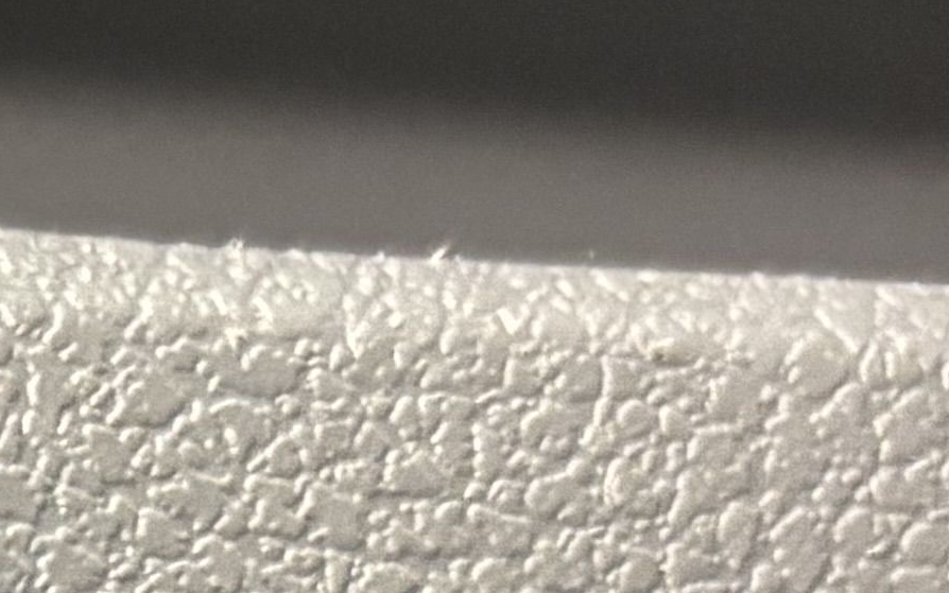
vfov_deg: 6.8
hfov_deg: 11.2
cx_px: -650
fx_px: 4553
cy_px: 1692
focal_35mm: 176
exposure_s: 1/25
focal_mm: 5.96
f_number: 1.6
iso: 500
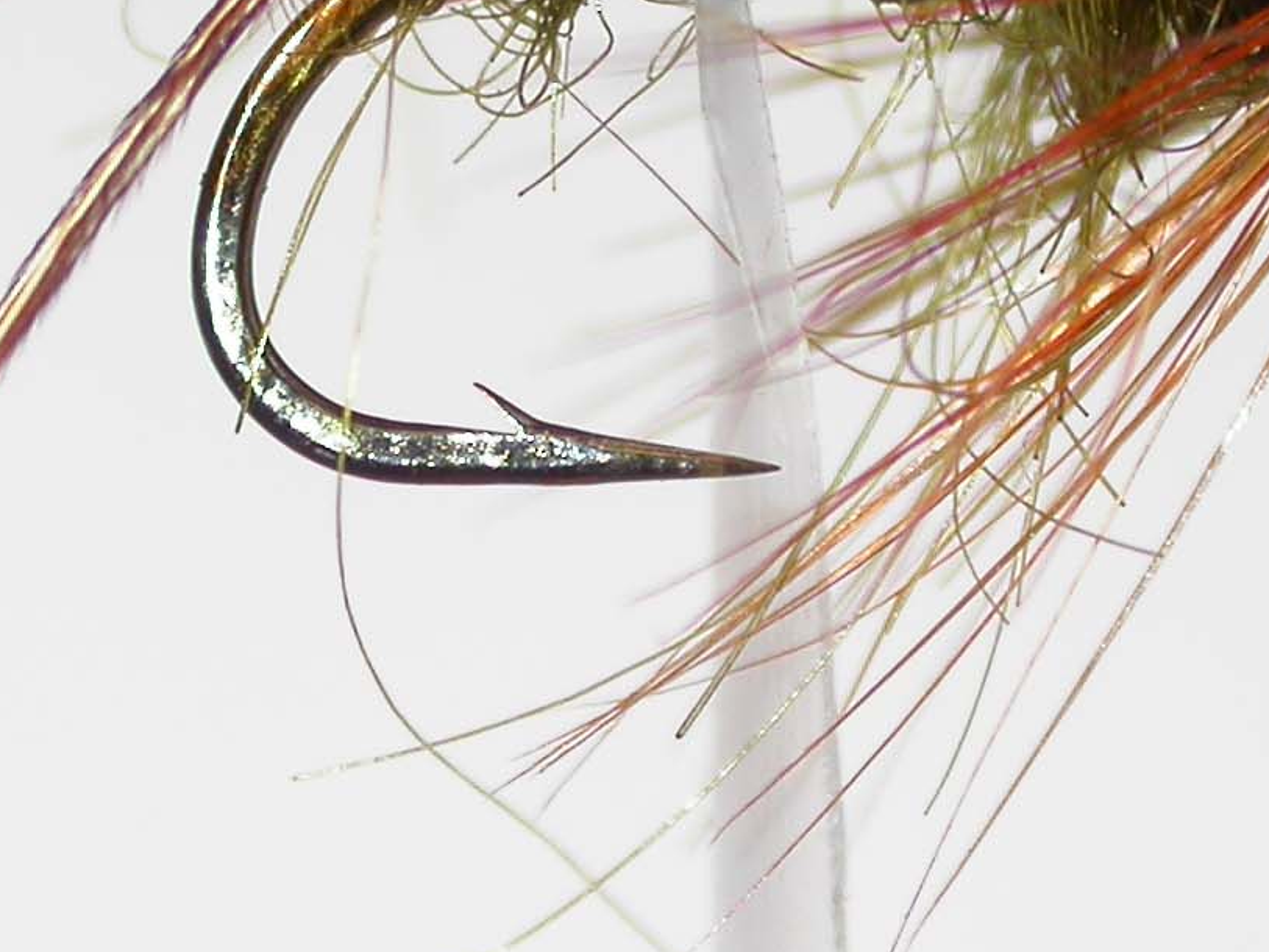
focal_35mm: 405
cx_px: 635
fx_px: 14849
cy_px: 27
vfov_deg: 3.7
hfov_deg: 4.9
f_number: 4.9
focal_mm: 30
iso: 100
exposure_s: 1/108
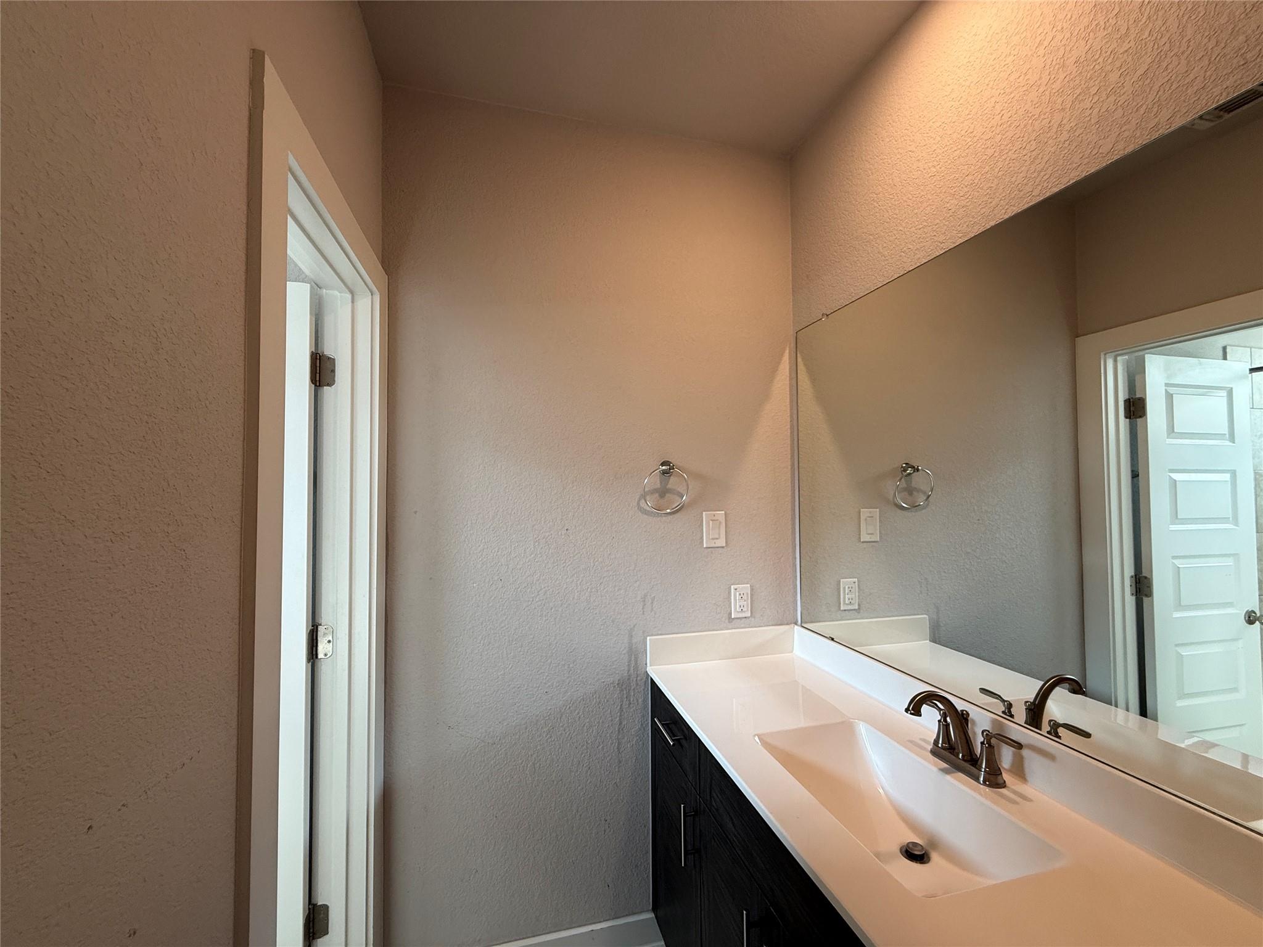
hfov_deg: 102.1
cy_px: 474
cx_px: 632
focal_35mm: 14
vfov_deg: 85.7
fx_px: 511
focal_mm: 2.22
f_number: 2.2
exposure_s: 1/120
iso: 125
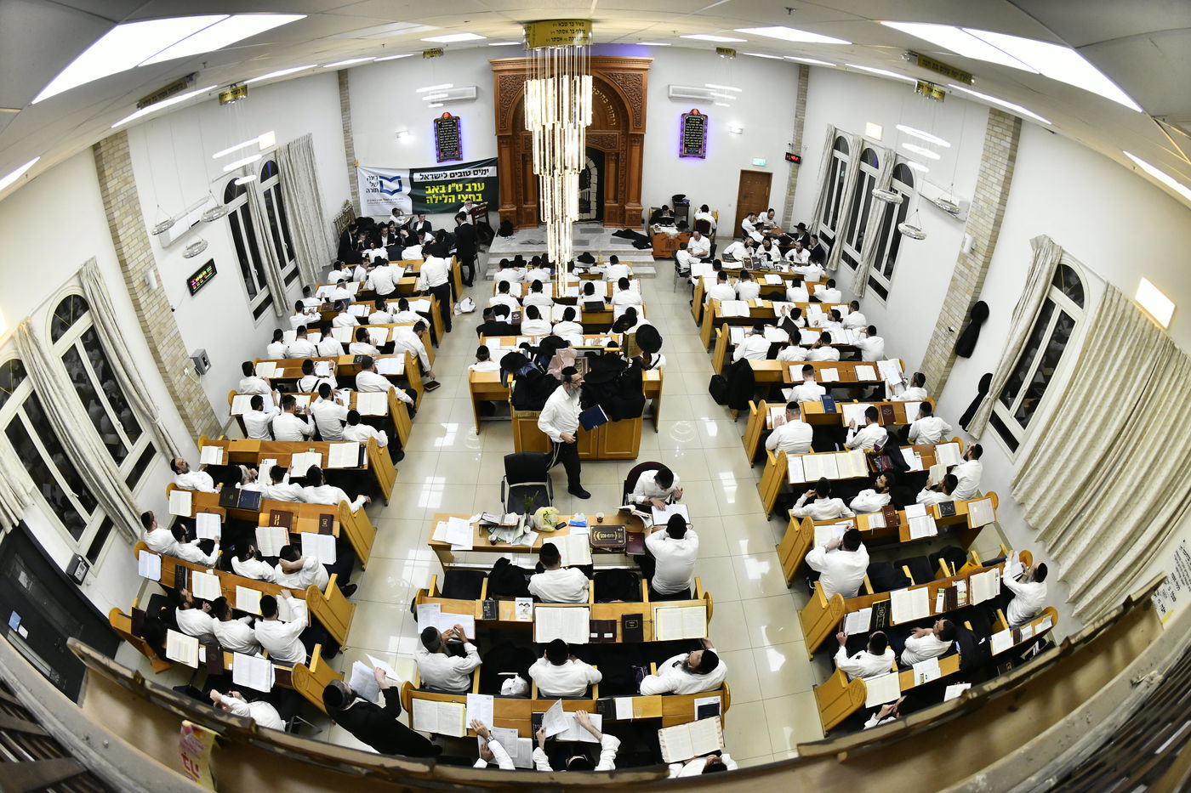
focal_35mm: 16
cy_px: 396
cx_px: 596
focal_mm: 16
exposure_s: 1/250
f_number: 5.6
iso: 1600
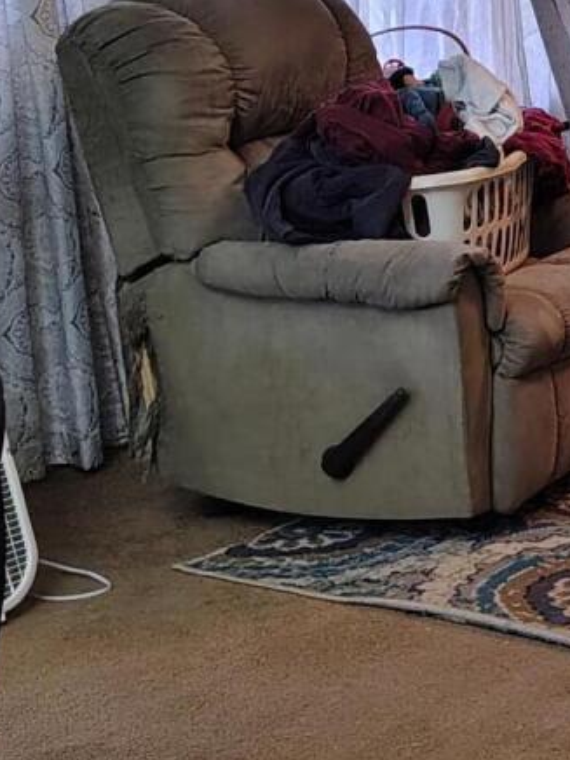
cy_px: 178
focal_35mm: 110
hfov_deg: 12.3
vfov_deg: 17.8
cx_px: 1035
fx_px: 2415
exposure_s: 1/60
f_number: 1.8
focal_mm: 5.56
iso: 1447
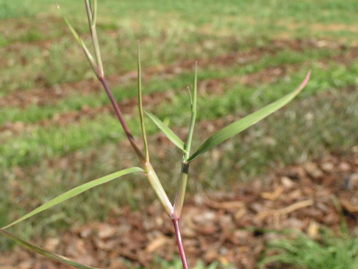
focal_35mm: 72
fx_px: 745
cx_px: 179
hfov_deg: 27.0
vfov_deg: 20.4
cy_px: 134
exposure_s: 1/200
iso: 50
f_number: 6.3
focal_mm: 11
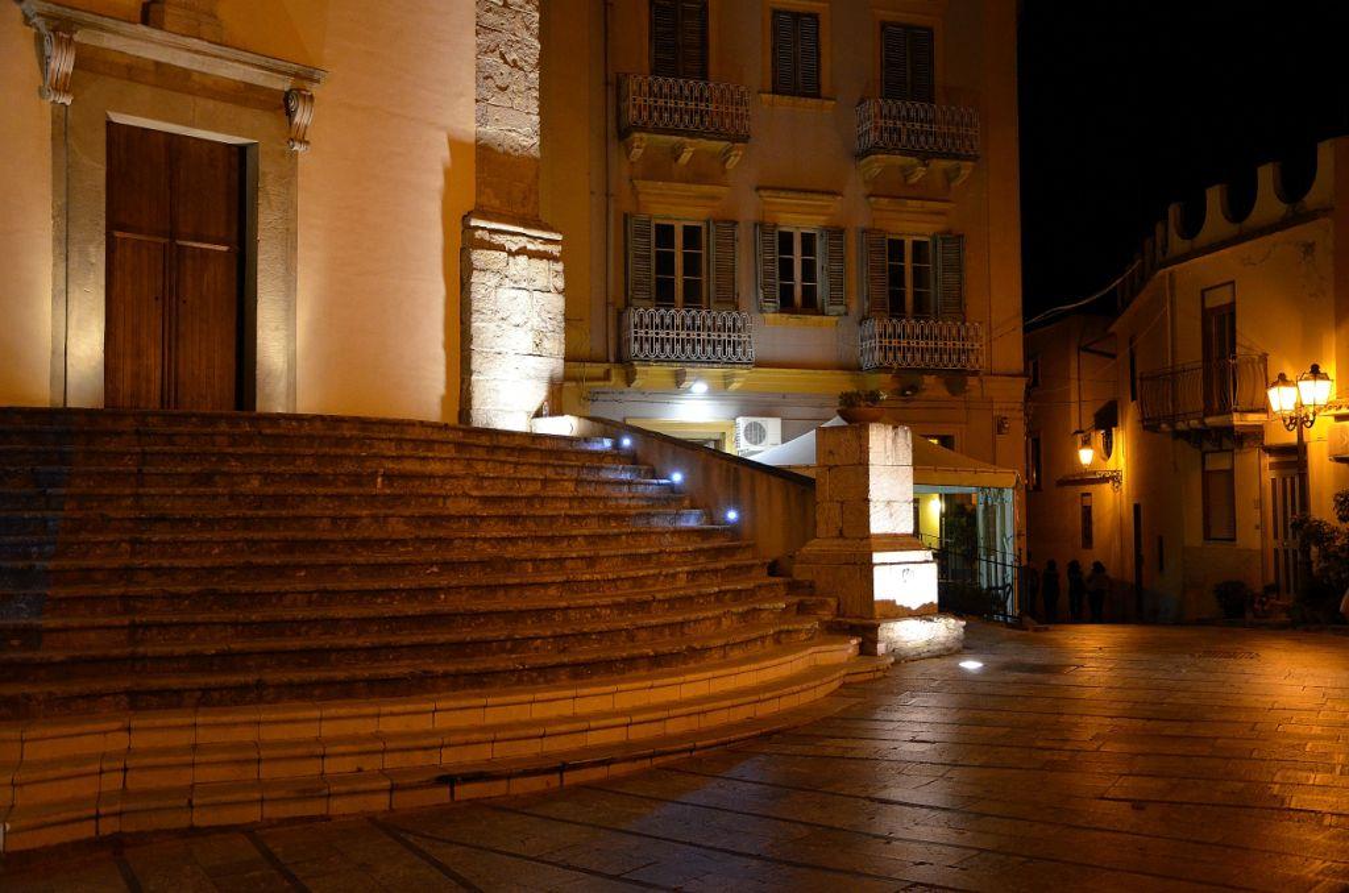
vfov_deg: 36.7
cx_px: 674
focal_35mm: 36
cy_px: 446
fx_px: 1346
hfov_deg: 53.2
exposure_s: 1/25
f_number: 3.8
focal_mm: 24
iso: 1600
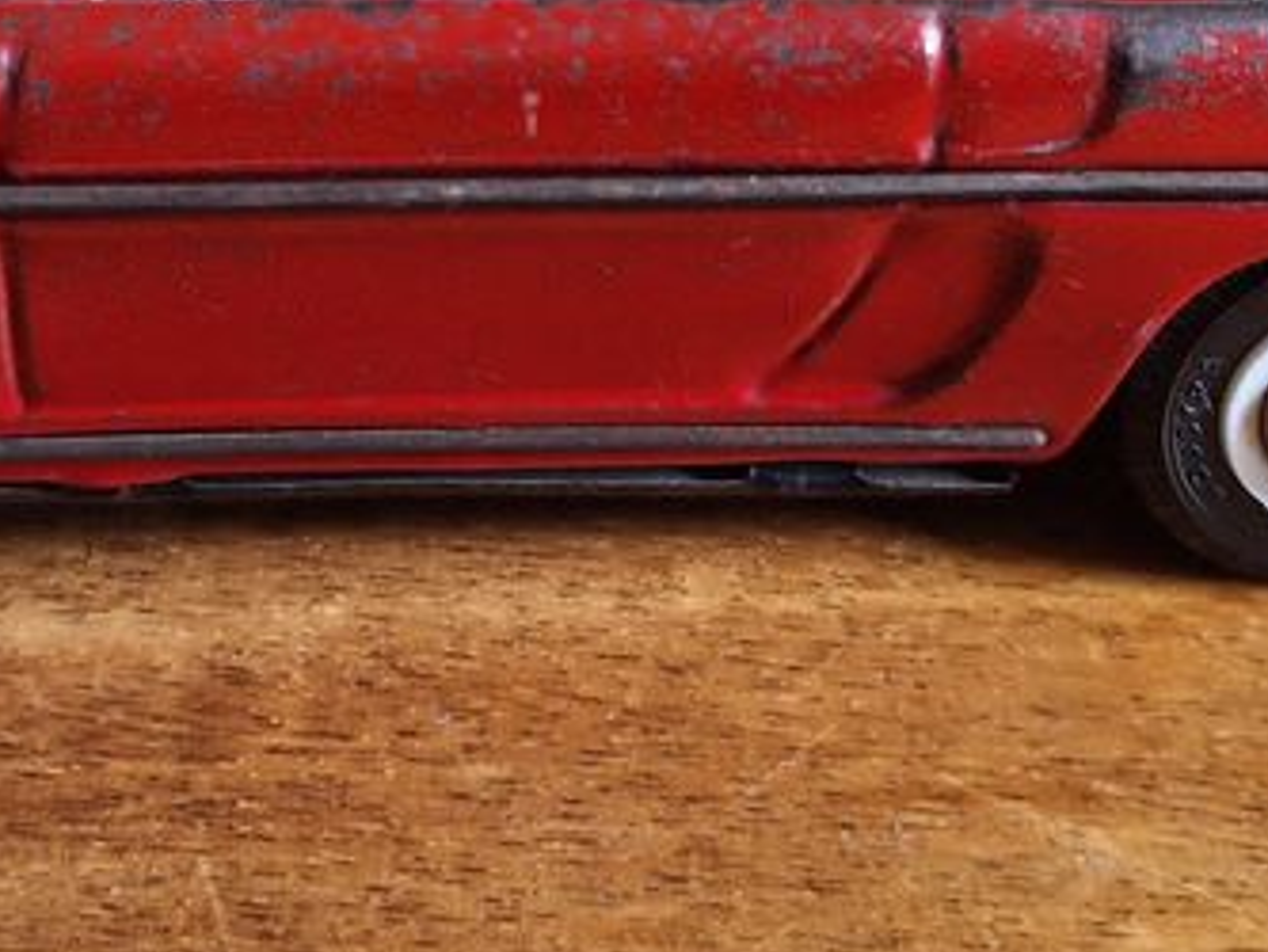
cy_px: -198
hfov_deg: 28.1
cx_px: 491
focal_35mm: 69
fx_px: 2528
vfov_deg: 20.0
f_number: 1.8
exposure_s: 1/50
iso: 80
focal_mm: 5.54
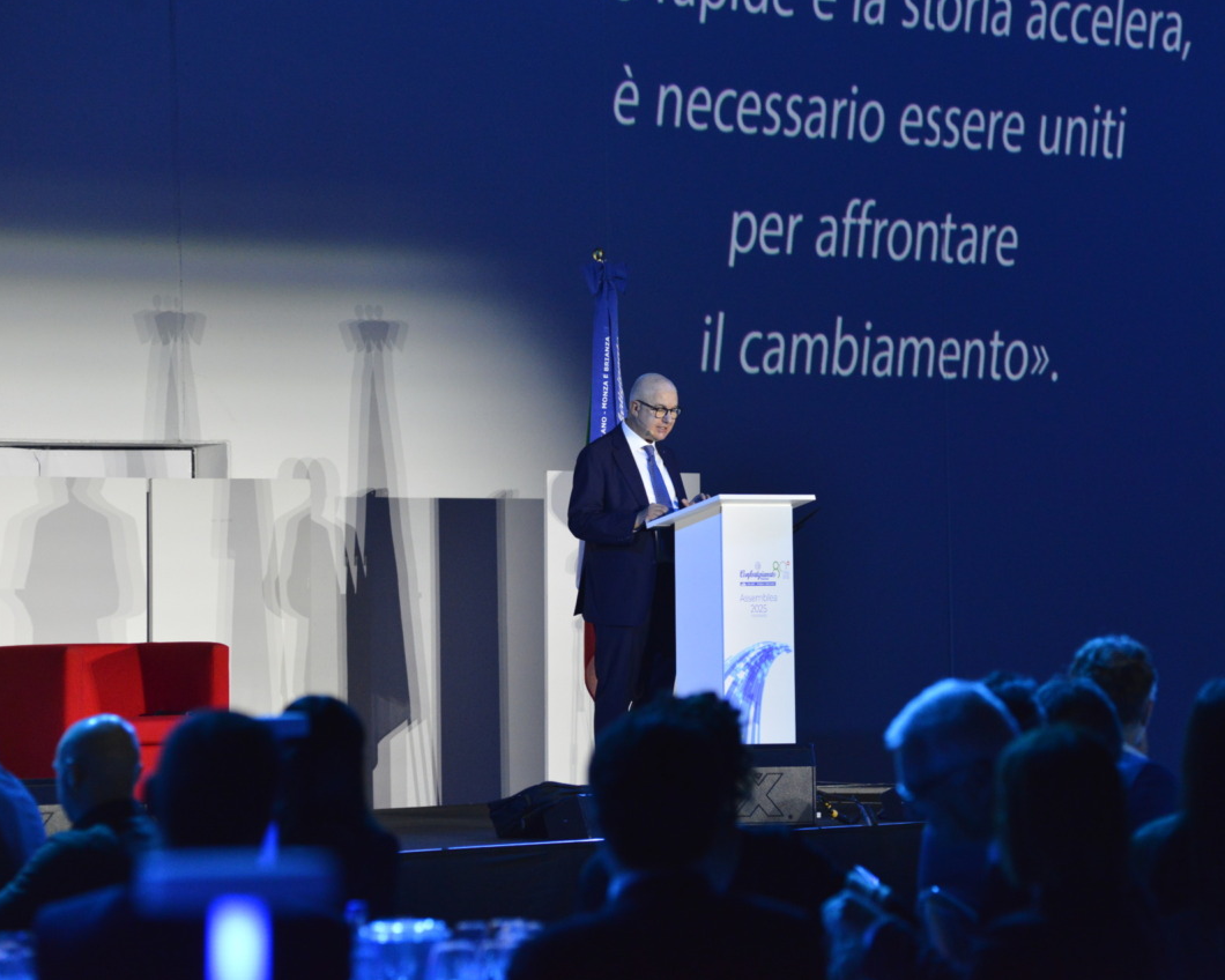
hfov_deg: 12.6
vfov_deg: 10.1
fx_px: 5547
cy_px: 489
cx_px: 661
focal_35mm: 153
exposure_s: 1/200
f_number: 4.5
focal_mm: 135
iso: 3200
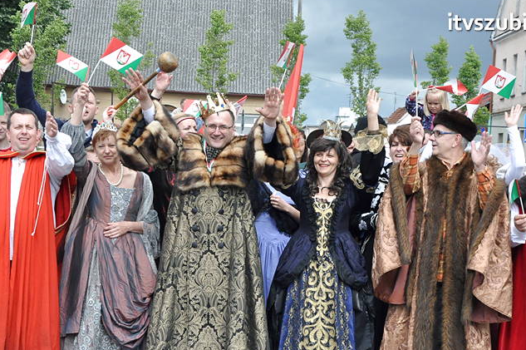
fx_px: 1324
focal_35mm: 91
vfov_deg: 15.0
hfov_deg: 22.5
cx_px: 231
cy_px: 229
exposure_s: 1/800
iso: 1250
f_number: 11
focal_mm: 45
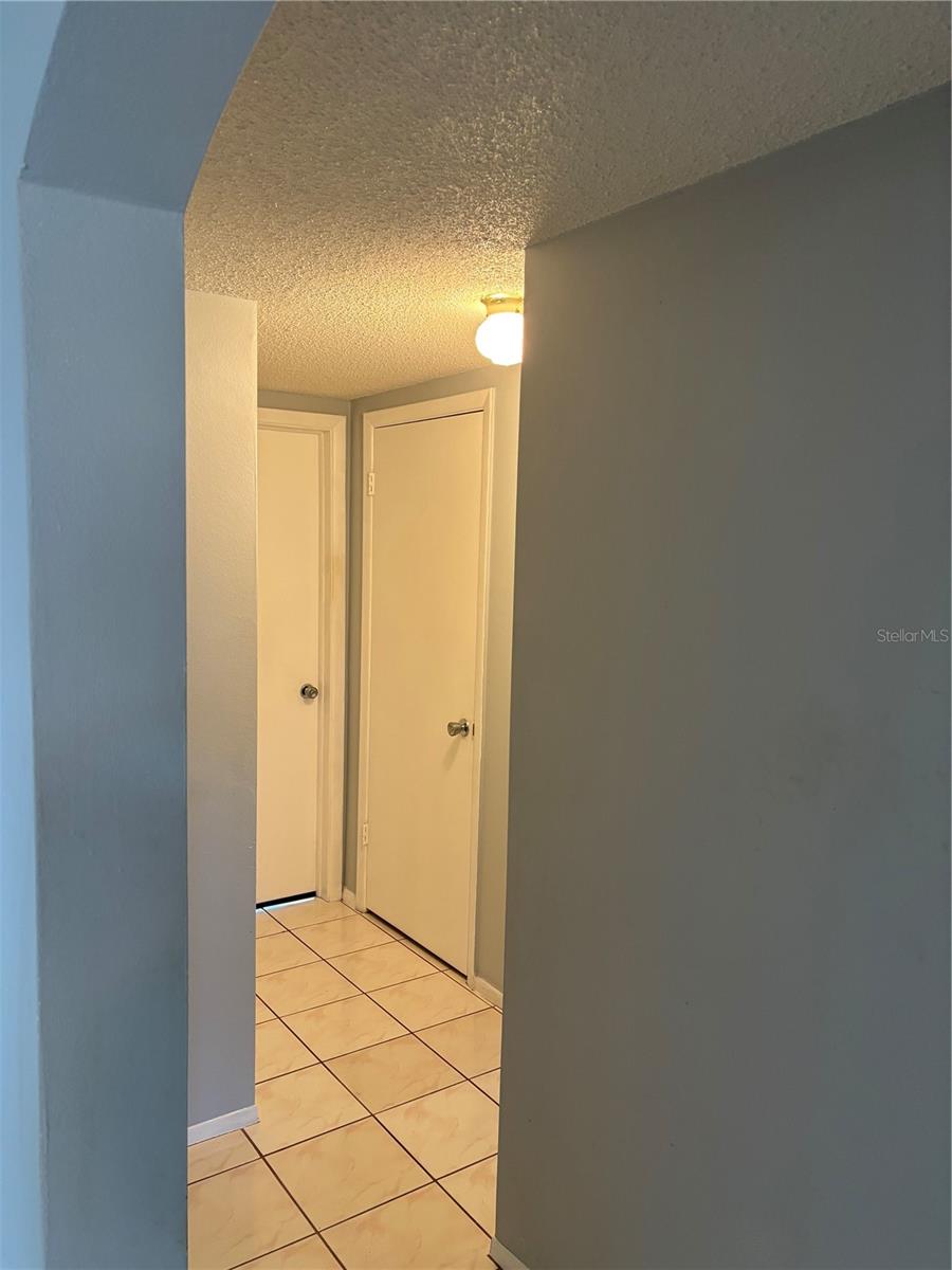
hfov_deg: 53.1
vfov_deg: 67.3
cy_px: 635
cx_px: 476
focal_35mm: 26
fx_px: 953
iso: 160
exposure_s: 1/60
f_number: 1.6
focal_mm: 5.96
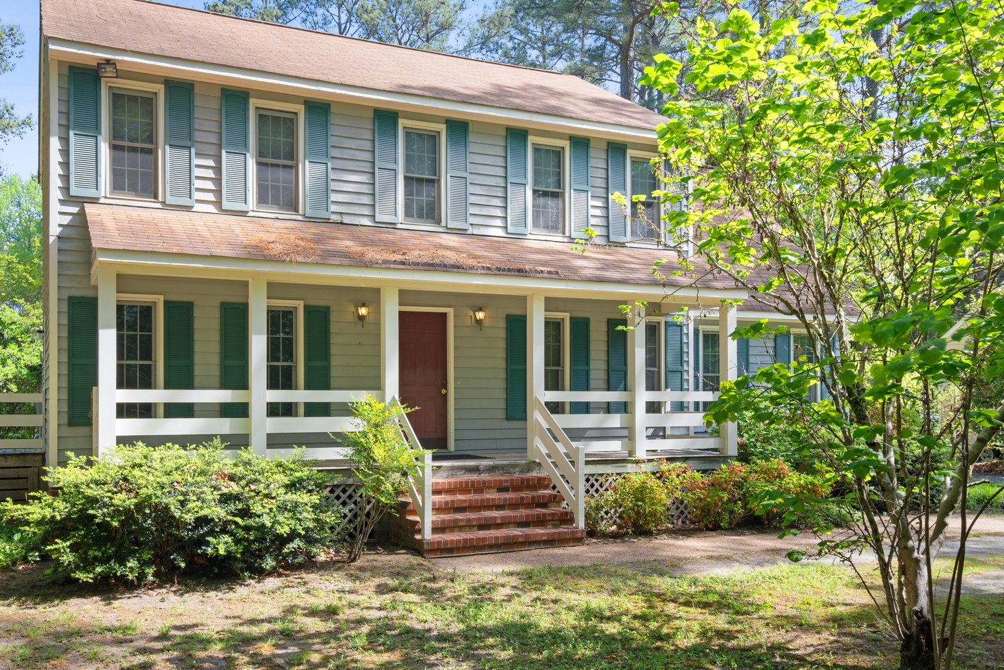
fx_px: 865
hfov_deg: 60.0
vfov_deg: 42.3
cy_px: 348
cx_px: 432
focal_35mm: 31
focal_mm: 18
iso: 100
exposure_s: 1/13
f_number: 8
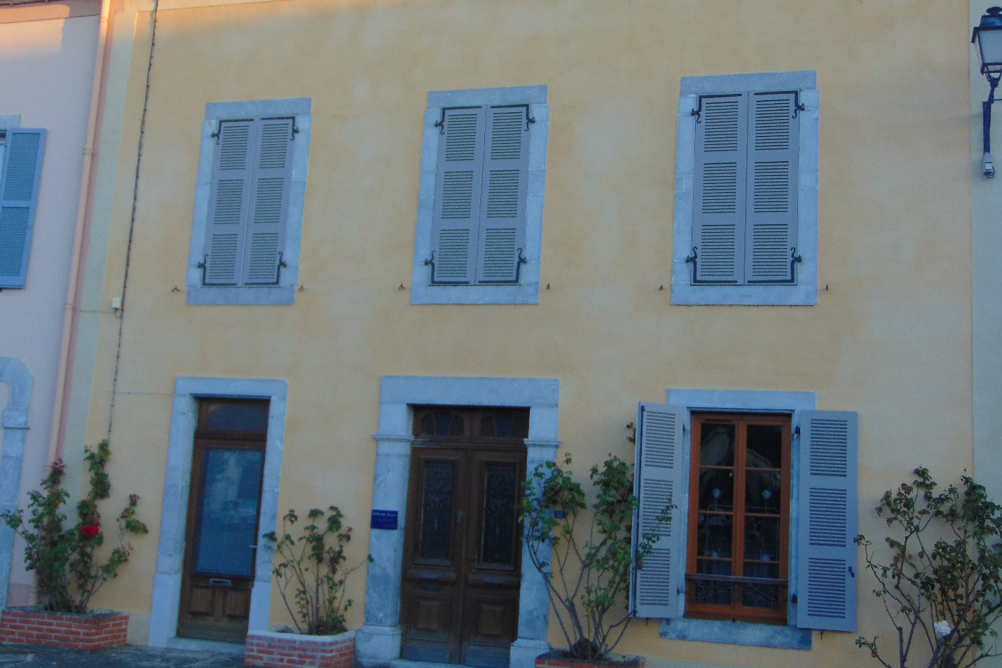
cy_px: 320
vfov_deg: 30.5
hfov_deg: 44.5
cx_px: 500
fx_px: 1224
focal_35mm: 44
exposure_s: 1/125
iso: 80
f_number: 3.3
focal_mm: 7.6
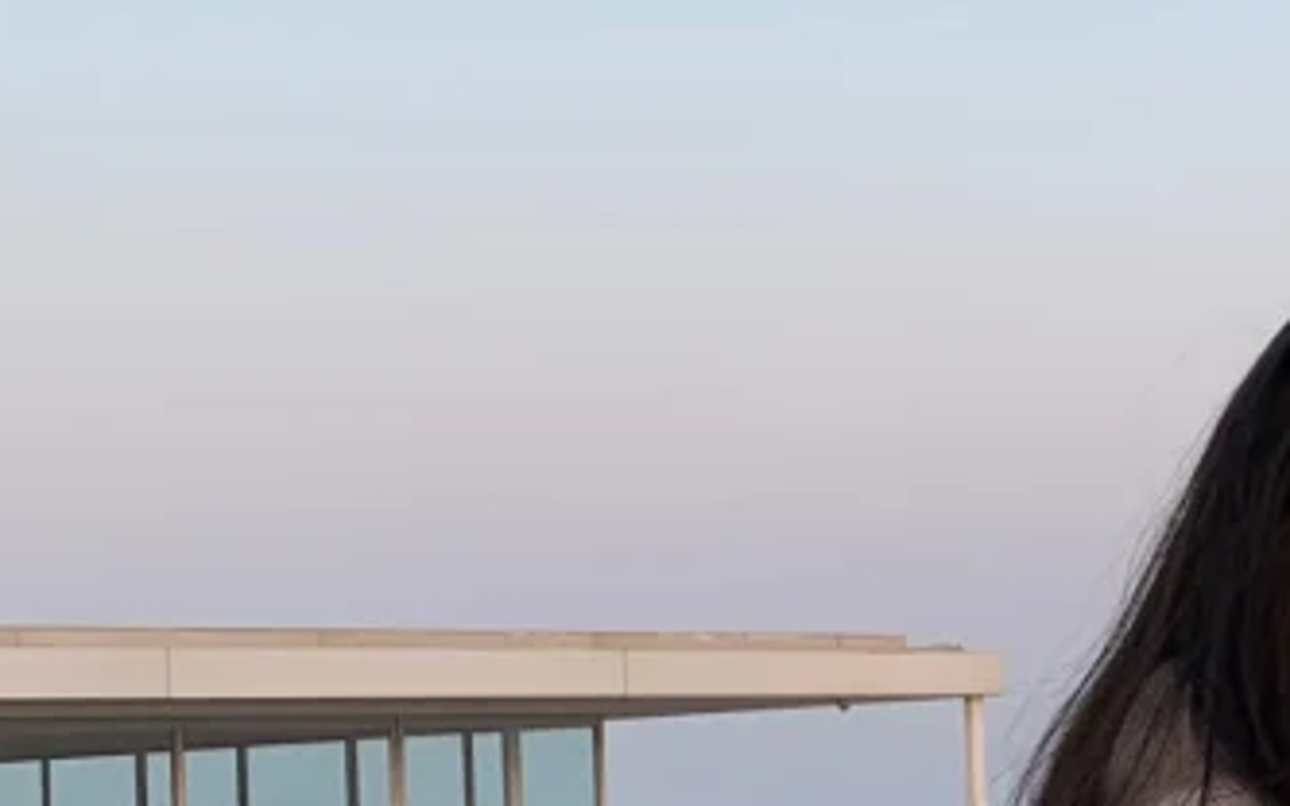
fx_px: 4183
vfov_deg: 10.8
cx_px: 1573
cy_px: 911
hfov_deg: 16.7
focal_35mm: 119
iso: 25
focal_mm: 4.25
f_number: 1.8
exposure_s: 1/448
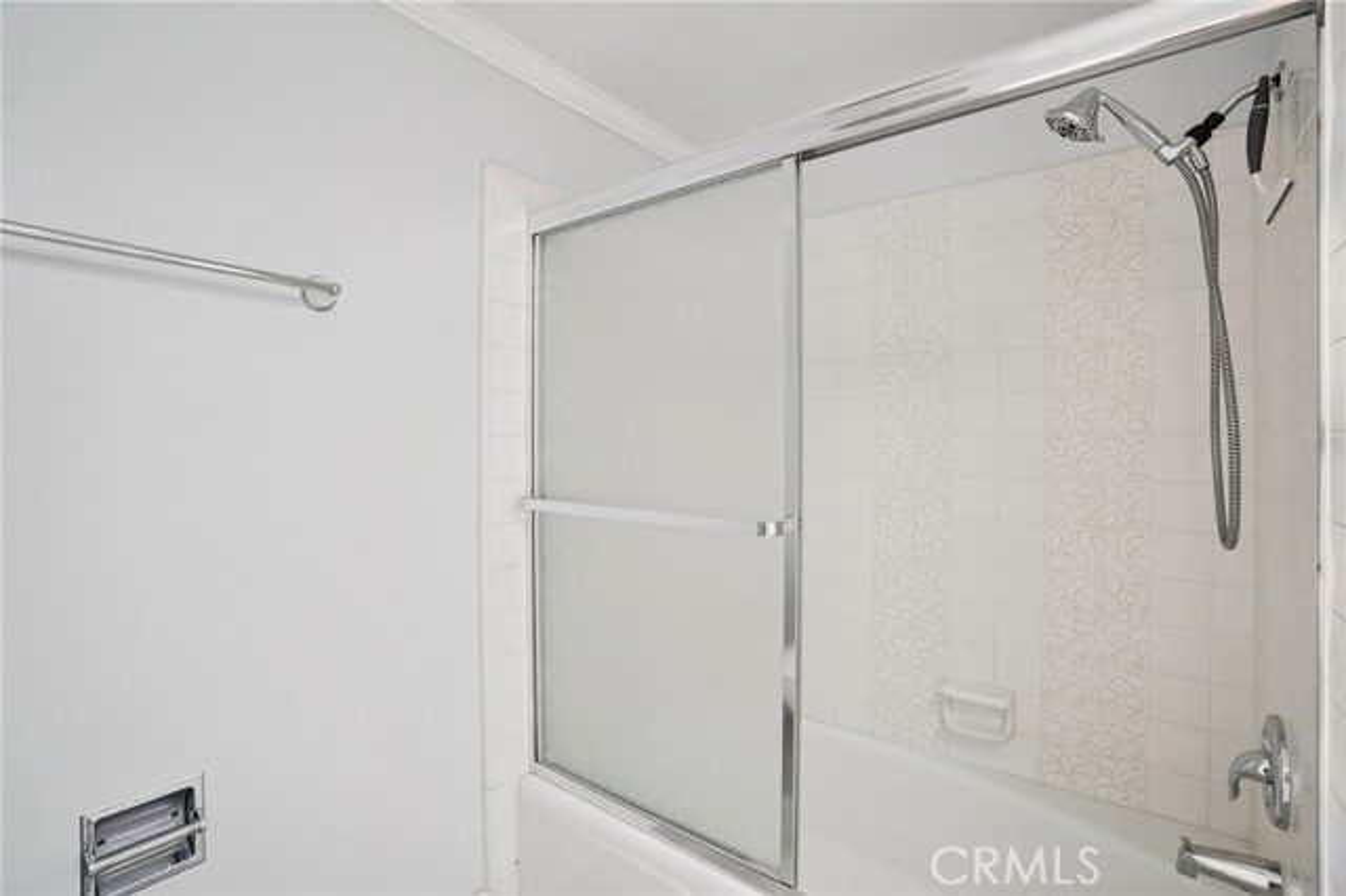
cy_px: 448
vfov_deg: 73.7
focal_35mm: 16
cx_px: 673
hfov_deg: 96.8
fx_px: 598
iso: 400
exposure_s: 1/2.5
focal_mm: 16
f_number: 8
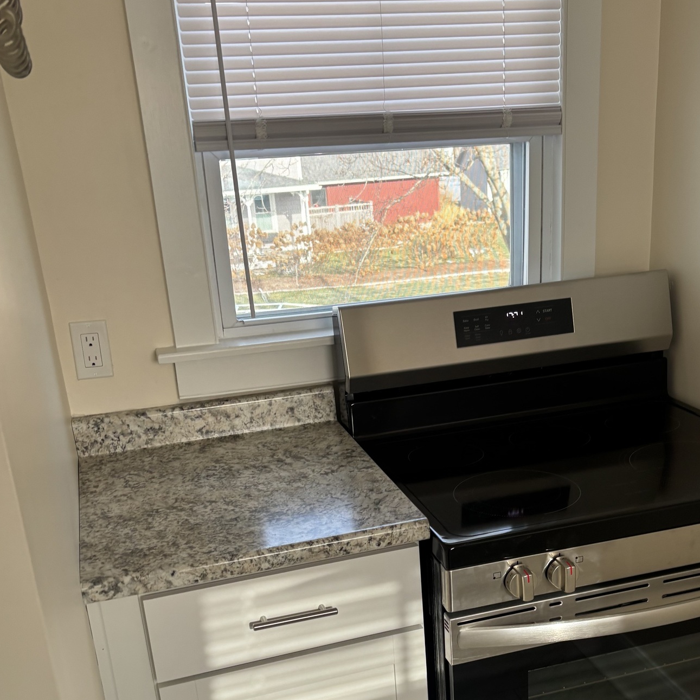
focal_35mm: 41
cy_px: 497
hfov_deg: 40.8
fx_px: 938
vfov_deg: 40.1
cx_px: 417
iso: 50
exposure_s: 1/121
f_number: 1.6
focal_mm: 5.96
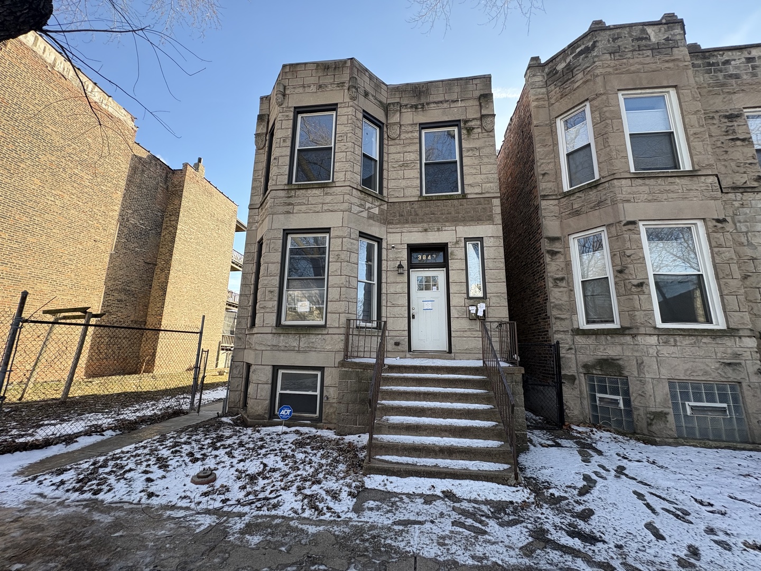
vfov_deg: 85.7
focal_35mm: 14
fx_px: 308
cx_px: 380
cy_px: 286
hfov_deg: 102.1
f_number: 2.2
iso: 64
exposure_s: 1/344
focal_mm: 2.22
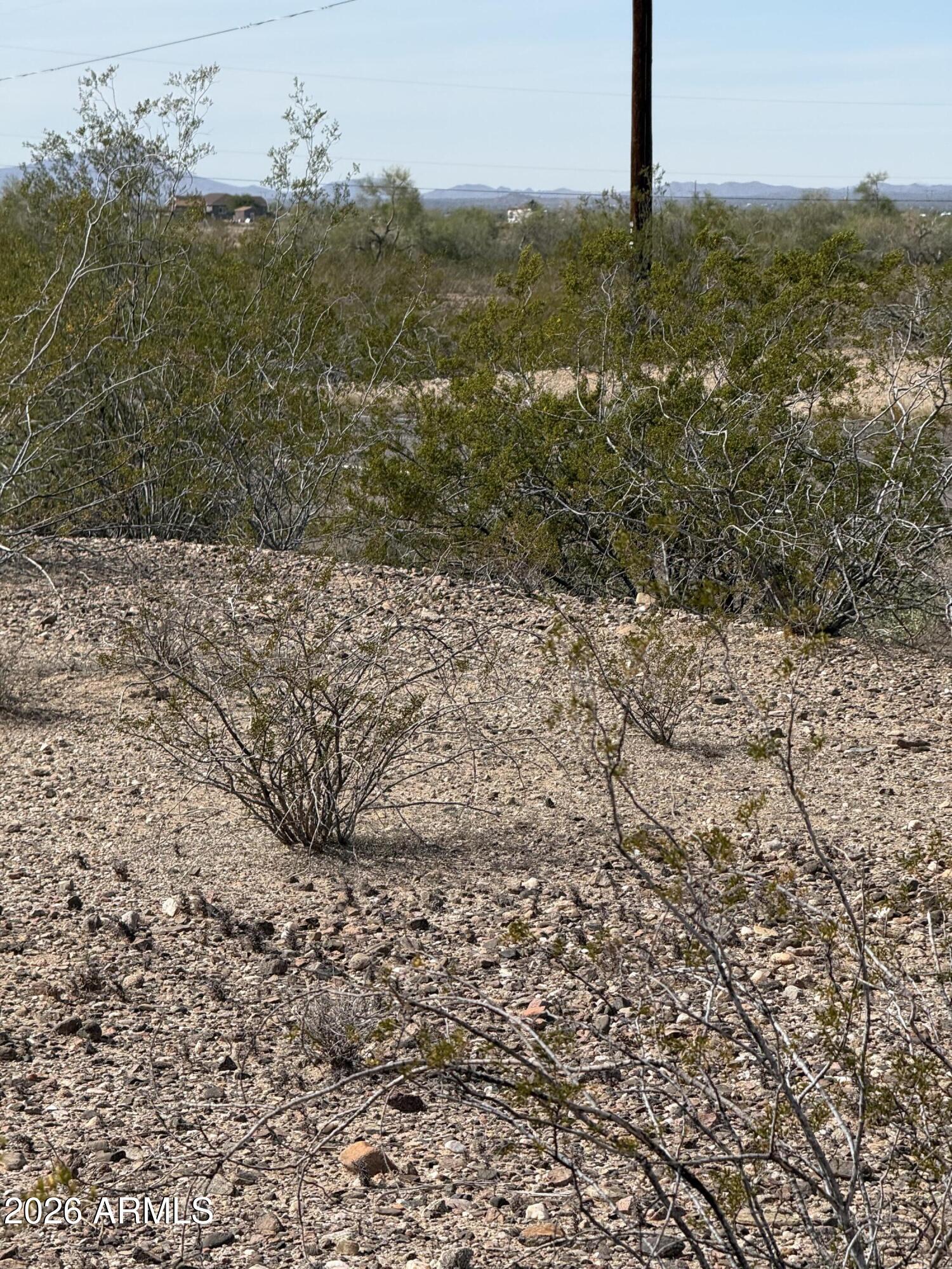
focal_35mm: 120
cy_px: 634
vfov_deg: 16.4
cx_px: 476
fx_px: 4400
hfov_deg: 12.3
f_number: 2.8
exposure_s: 1/1969
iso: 64
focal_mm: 15.66
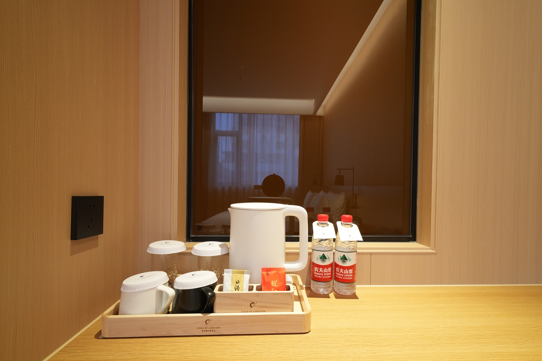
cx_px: 292
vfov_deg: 67.3
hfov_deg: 89.8
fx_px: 271
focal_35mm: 18
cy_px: 190
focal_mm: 16
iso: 640
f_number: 9
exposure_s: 1/1.6
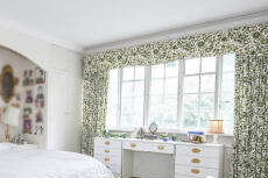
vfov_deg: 43.6
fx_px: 216
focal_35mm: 29
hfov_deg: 50.8
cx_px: -2
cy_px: 132
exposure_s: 1/8
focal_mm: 14
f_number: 5.6
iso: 500
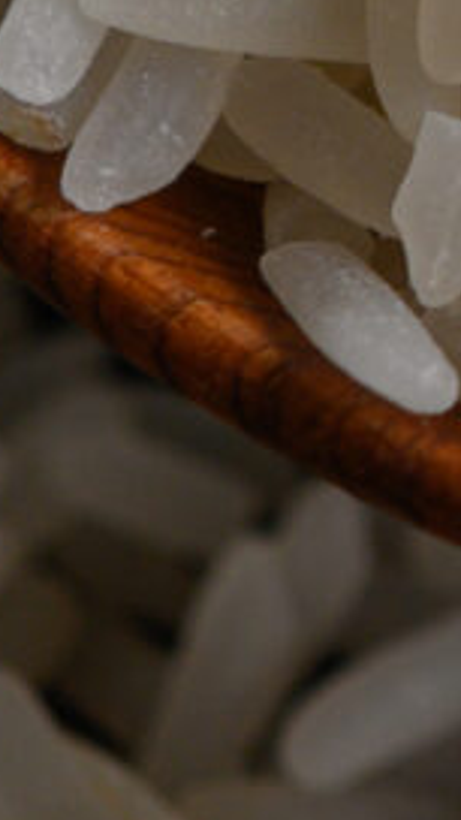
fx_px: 12843
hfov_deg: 2.0
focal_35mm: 591
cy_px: -818
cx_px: 2558
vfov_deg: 3.6
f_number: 8
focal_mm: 60
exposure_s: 1/125
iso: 100
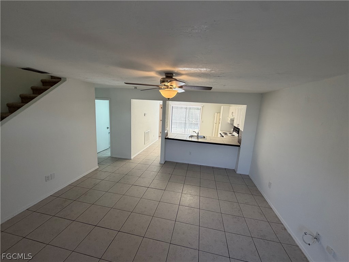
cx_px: 174
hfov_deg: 102.1
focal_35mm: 14
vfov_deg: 85.7
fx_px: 141
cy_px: 131
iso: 250
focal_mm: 2.22
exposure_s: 1/120
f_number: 2.2
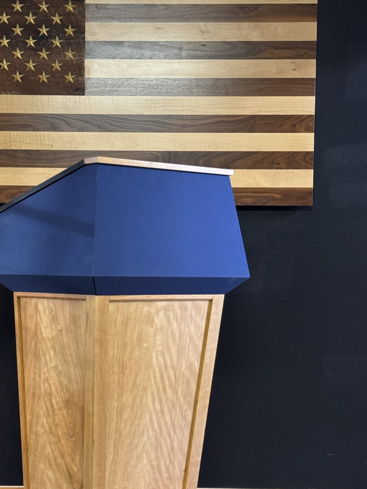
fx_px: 990
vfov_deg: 27.7
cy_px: 298
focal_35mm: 70
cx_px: 107
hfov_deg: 20.9
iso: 320
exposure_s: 1/40
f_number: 1.78
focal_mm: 6.76
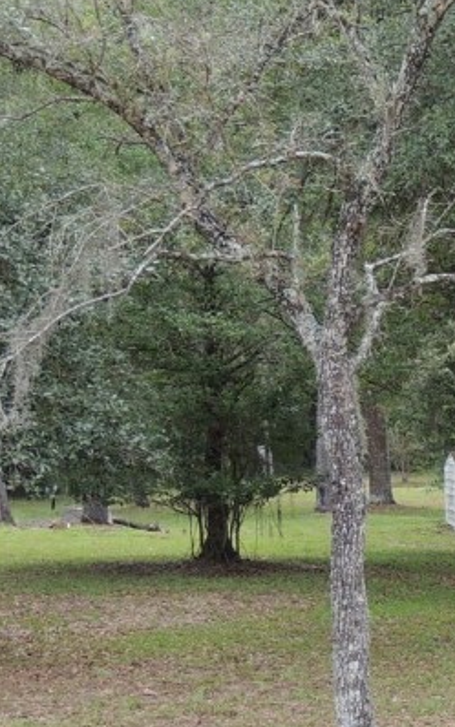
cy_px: 535
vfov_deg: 19.0
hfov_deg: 11.0
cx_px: 888
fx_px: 2161
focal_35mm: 109
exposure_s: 1/160
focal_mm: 7.1
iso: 100
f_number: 3.3
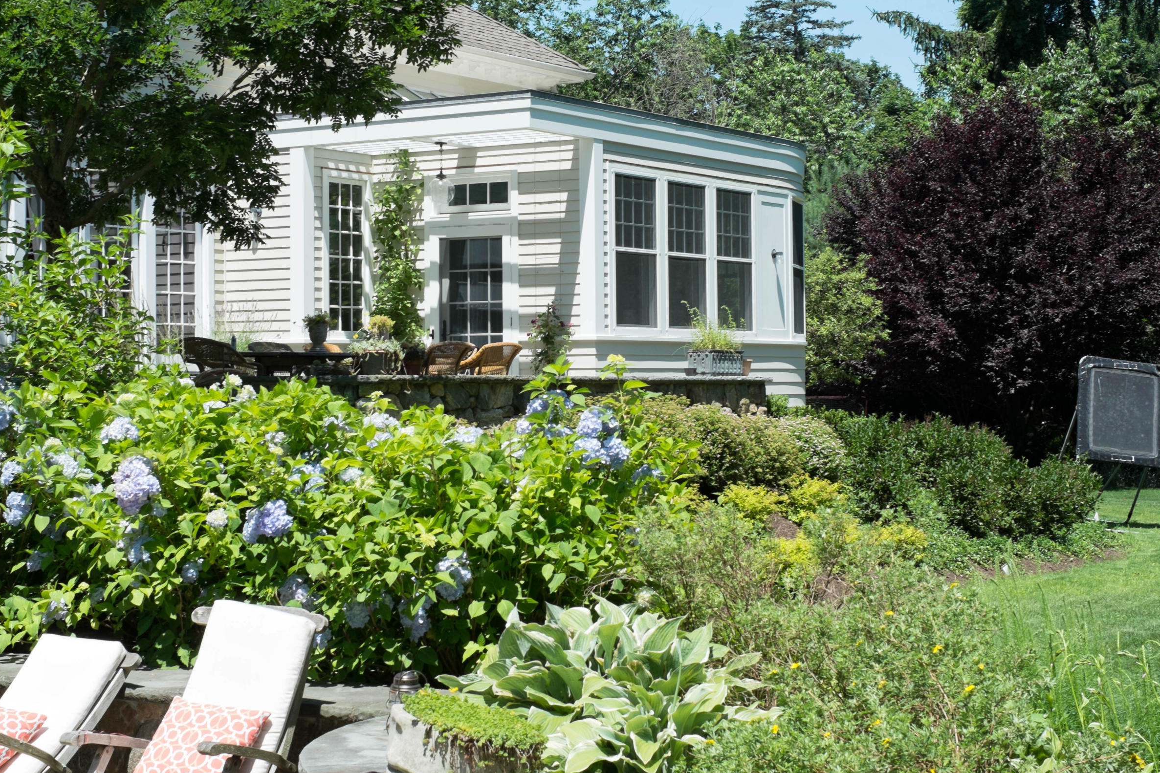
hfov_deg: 30.0
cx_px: 507
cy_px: 288
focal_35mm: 67
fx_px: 2159
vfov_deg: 20.3
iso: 200
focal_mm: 35
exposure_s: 1/125
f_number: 10
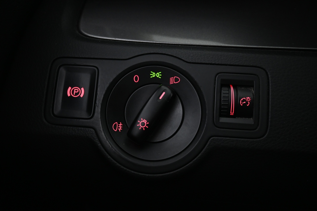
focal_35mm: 33
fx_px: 293
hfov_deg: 56.8
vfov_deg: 39.7
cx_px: 154
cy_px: 103
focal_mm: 21.5
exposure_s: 1/30
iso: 1100
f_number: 4
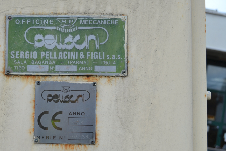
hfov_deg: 34.4
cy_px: 84
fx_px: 364
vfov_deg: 23.4
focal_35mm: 58
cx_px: 93
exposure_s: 1/160
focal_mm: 32
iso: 100
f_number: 6.3
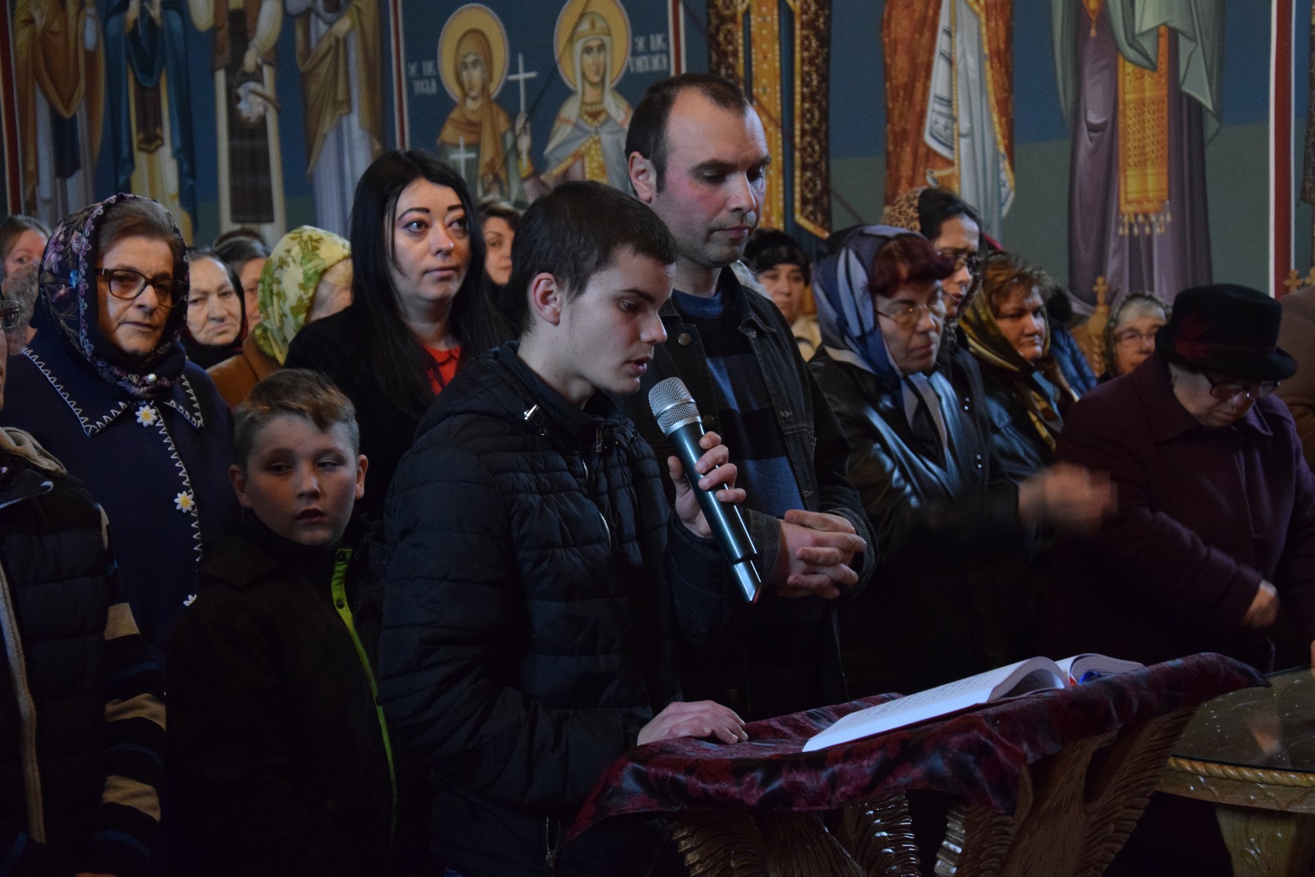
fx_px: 2630
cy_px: 438
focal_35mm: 72
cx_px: 658
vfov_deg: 18.9
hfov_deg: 28.1
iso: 3200
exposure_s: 1/50
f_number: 4.8
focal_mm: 48
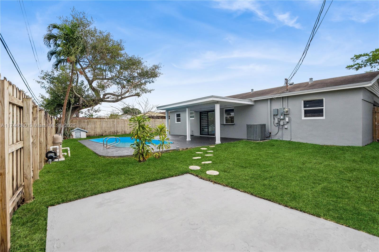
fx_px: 158
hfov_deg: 100.4
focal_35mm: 15
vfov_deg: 77.3
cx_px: 190
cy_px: 126
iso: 250
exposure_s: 1/5000
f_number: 4.5
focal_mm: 10
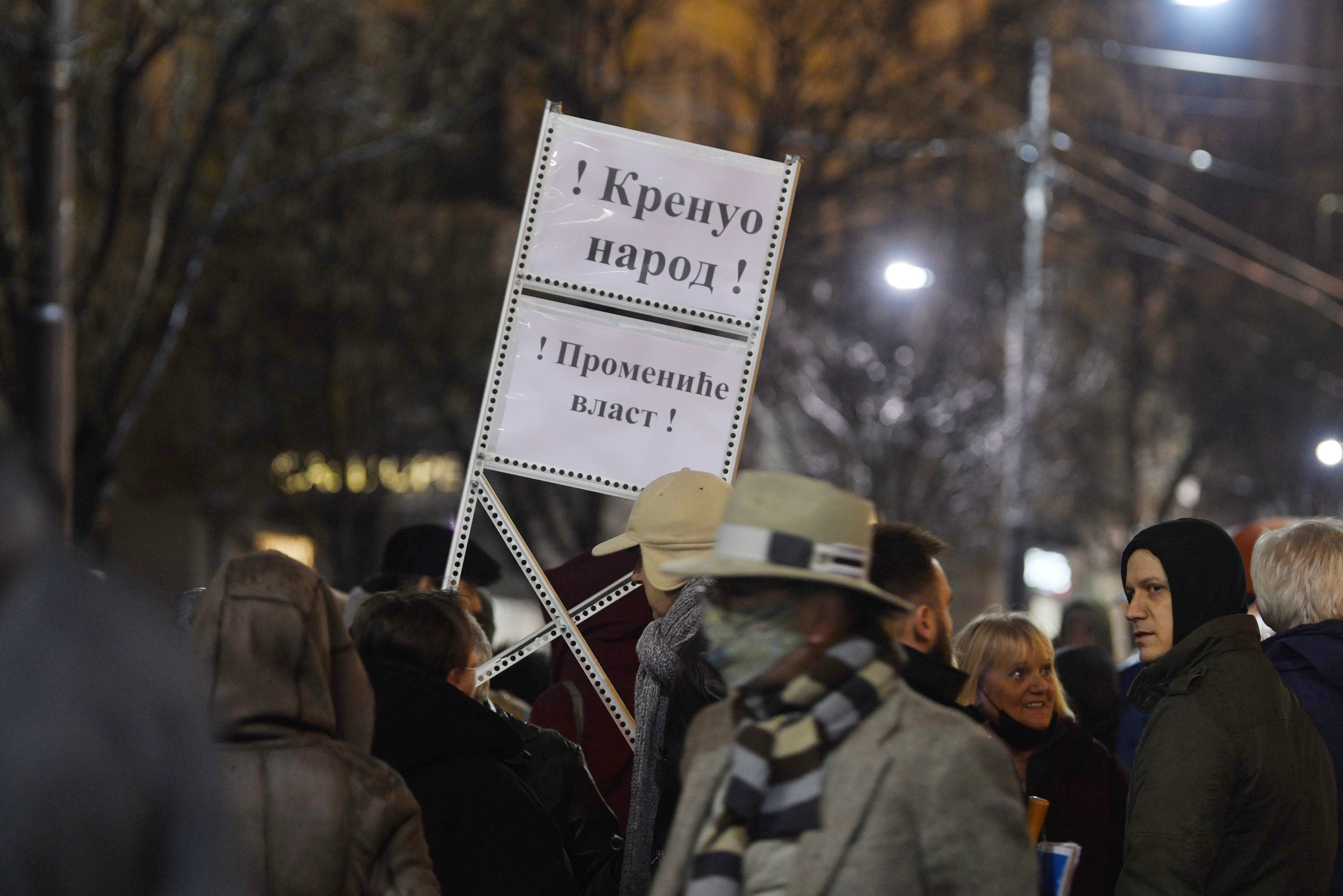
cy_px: 448
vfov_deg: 11.0
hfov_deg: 16.4
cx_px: 672
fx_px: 4663
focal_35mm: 125
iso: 1000
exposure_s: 1/30
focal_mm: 125
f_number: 2.8
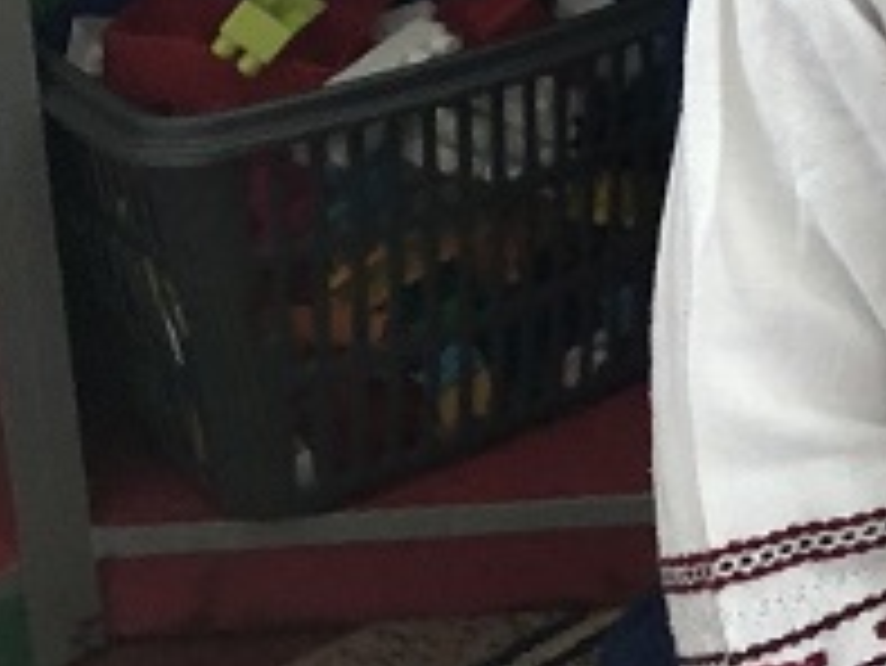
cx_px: 1349
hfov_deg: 18.8
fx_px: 2331
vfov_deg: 15.0
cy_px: -338
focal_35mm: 91
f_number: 1.8
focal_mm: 3.99
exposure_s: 1/15
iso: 80
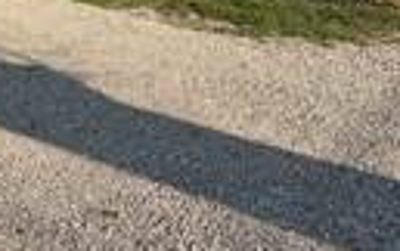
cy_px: -50
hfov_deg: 42.8
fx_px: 502
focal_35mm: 46
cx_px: 130
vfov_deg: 25.3
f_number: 2.2
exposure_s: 1/799
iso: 25
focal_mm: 2.22
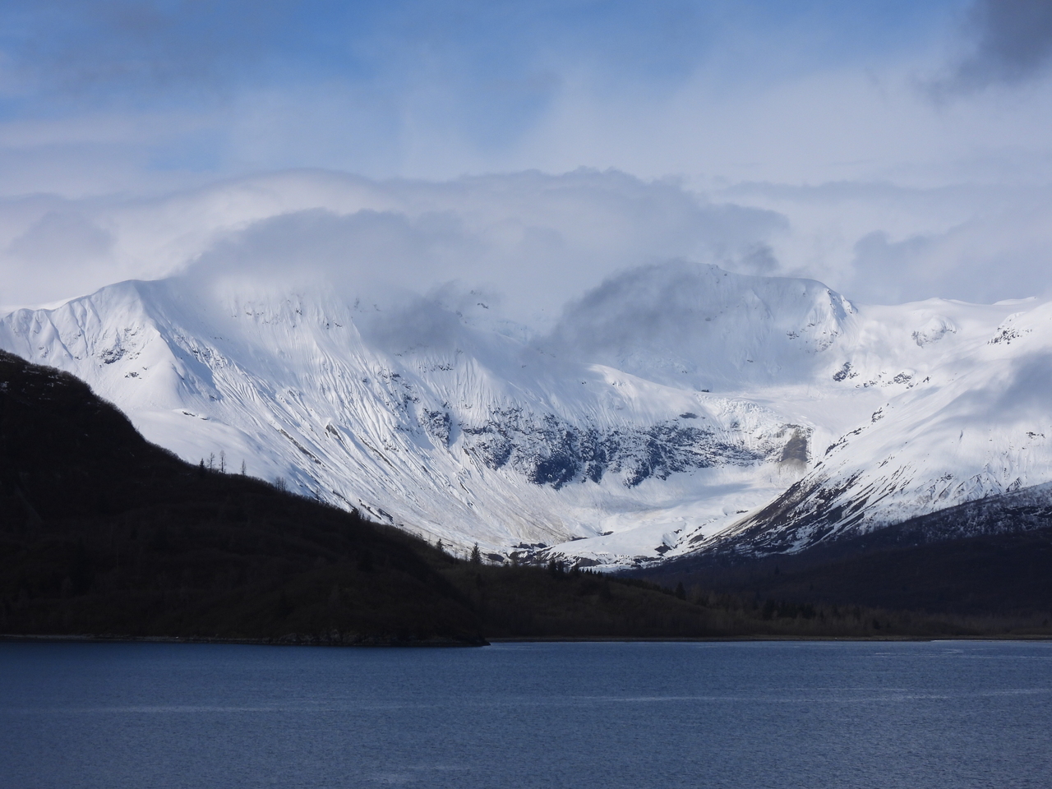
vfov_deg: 15.6
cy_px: 394
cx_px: 526
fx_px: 2887
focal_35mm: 95
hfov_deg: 20.7
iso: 100
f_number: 5
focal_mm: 17
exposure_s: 1/2000
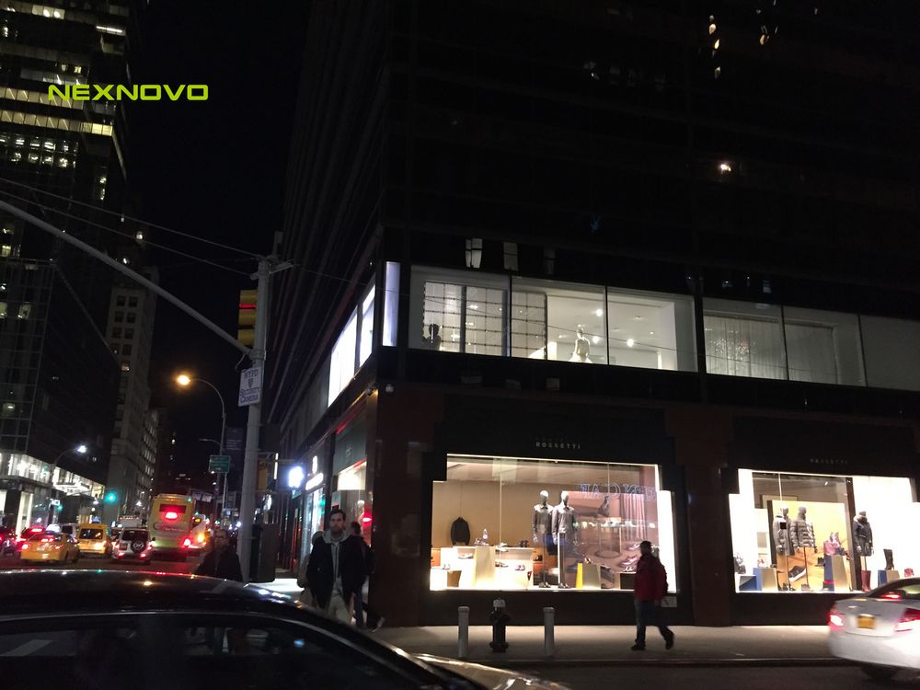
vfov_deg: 48.2
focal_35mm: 29
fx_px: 771
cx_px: 460
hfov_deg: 61.7
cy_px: 345
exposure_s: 1/15
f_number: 2.2
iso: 250
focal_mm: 4.2
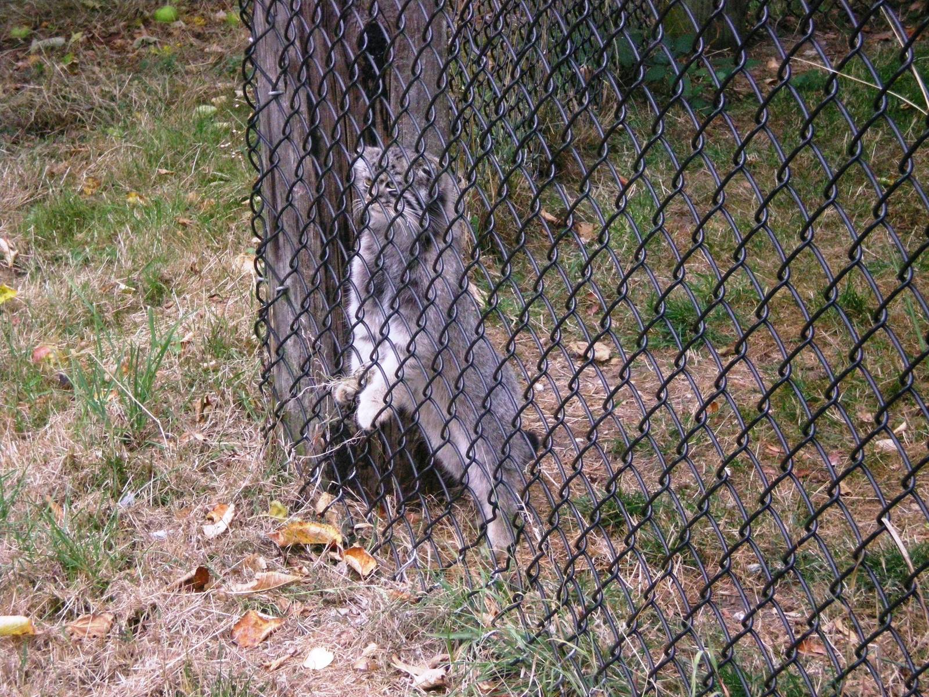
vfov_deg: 13.0
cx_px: 464
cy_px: 348
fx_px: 3059
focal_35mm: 114
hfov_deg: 17.3
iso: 438
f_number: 5.9
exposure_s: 1/125
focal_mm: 18.9
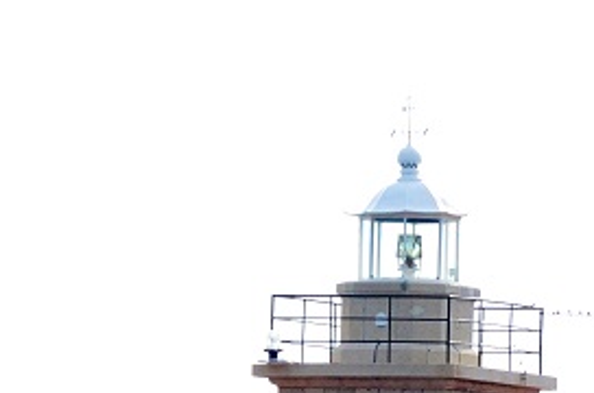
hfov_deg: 3.2
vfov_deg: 2.1
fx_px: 10502
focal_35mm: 638
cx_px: 538
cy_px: 473
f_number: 4.8
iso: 1600
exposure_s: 1/8000
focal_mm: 116
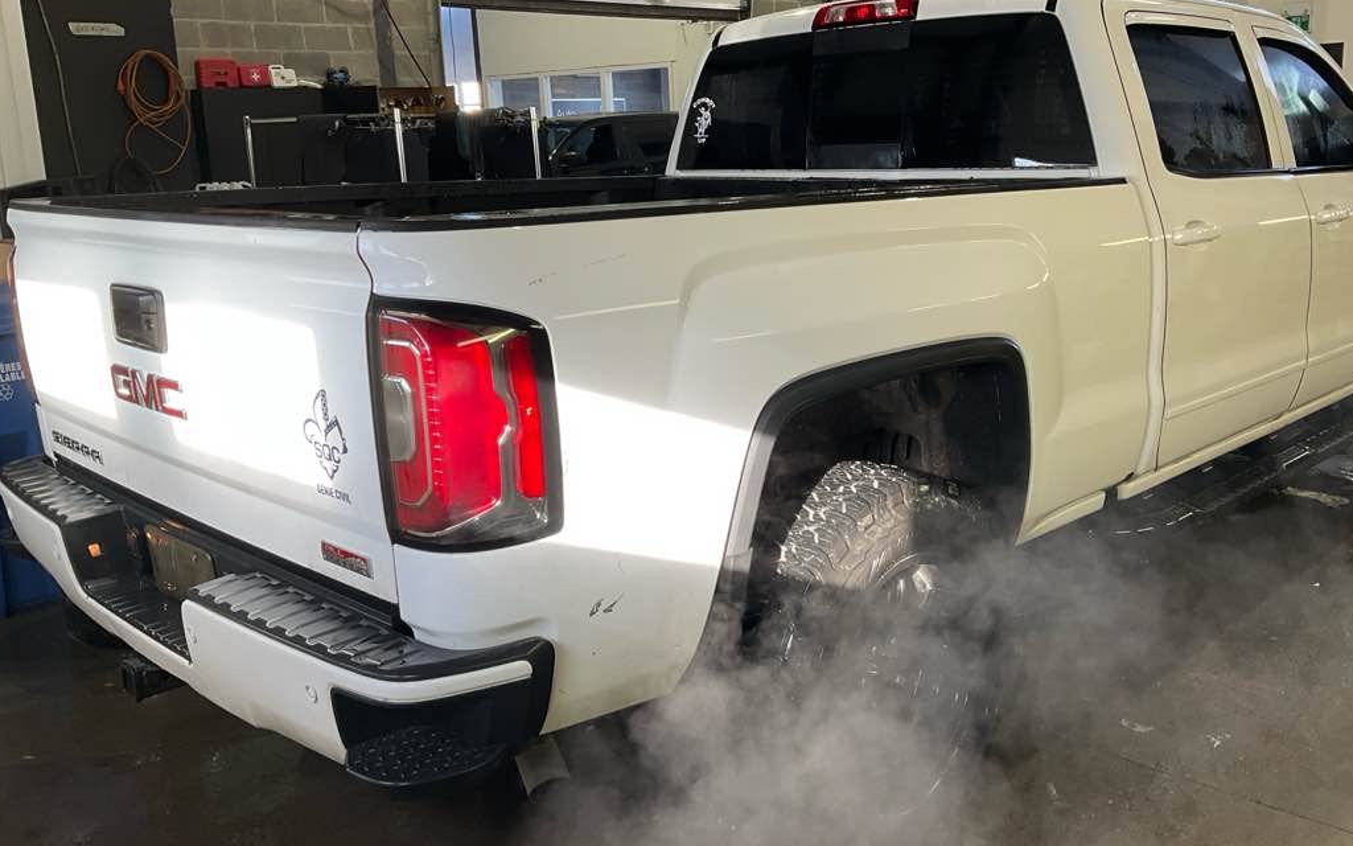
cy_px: 403
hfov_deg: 56.6
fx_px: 1254
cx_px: 737
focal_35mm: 34
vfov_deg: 37.3
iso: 32
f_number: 1.8
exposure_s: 1/120
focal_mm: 3
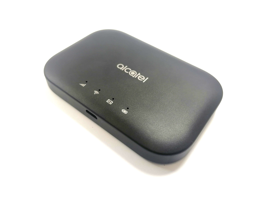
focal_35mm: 27
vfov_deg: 51.4
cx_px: 132
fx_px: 207
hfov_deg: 65.3
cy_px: 100
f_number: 1.8
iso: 50
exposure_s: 1/113
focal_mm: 5.3
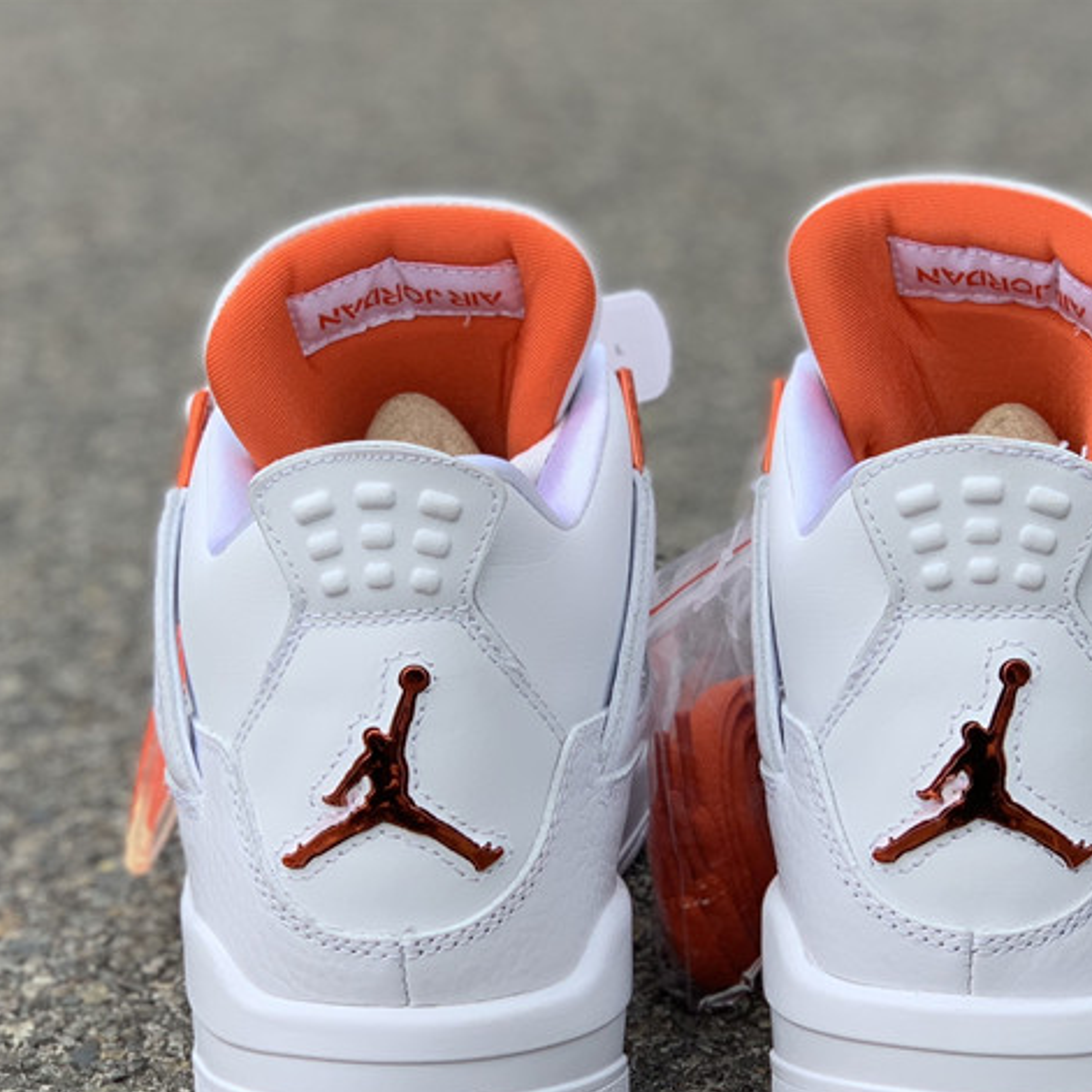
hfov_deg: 22.1
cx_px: 696
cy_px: 683
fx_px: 2784
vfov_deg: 22.1
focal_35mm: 78
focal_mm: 6
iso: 16
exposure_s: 1/615
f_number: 2.4
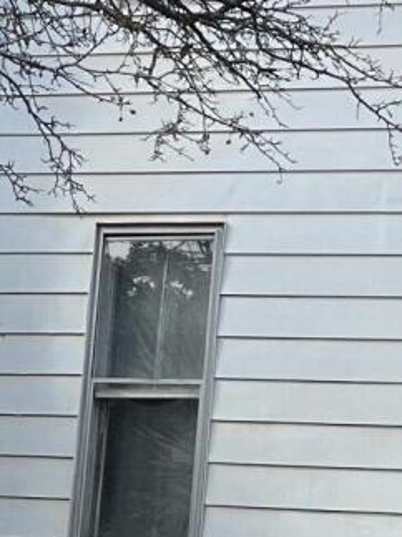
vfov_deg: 12.3
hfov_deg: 9.0
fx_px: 2495
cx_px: 608
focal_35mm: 161
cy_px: 294
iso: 50
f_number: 1.6
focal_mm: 5.1
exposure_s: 1/2755
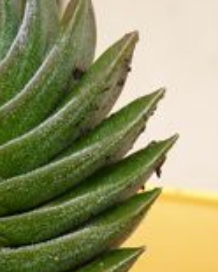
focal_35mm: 101
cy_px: 318
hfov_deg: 15.1
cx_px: 25
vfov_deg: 18.1
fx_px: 815
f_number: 3.3
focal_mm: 4.1
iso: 80
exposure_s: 1/100
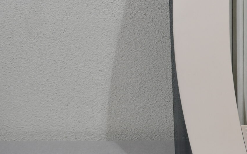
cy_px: 23
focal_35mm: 107
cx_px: 340
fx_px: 717
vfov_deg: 12.2
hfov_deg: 18.0
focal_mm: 23
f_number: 5.6
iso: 320
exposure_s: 1/125
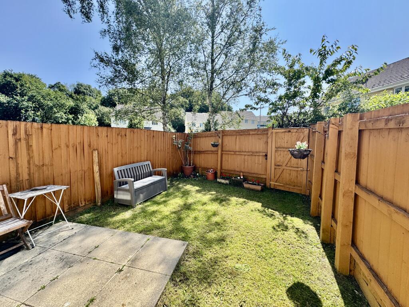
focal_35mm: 14
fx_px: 165
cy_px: 154
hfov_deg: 102.1
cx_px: 204
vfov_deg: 85.7
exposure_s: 1/556
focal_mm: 2.22
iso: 50
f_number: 2.2
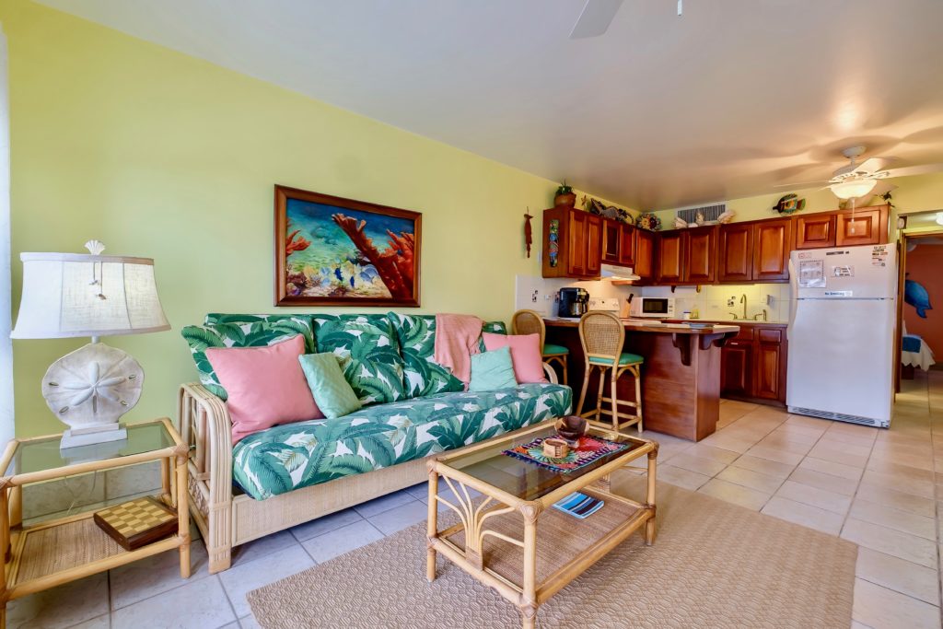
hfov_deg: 100.4
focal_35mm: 15
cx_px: 472
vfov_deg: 77.3
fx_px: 393
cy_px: 314
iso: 200
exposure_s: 1/50
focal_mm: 10
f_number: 5.6
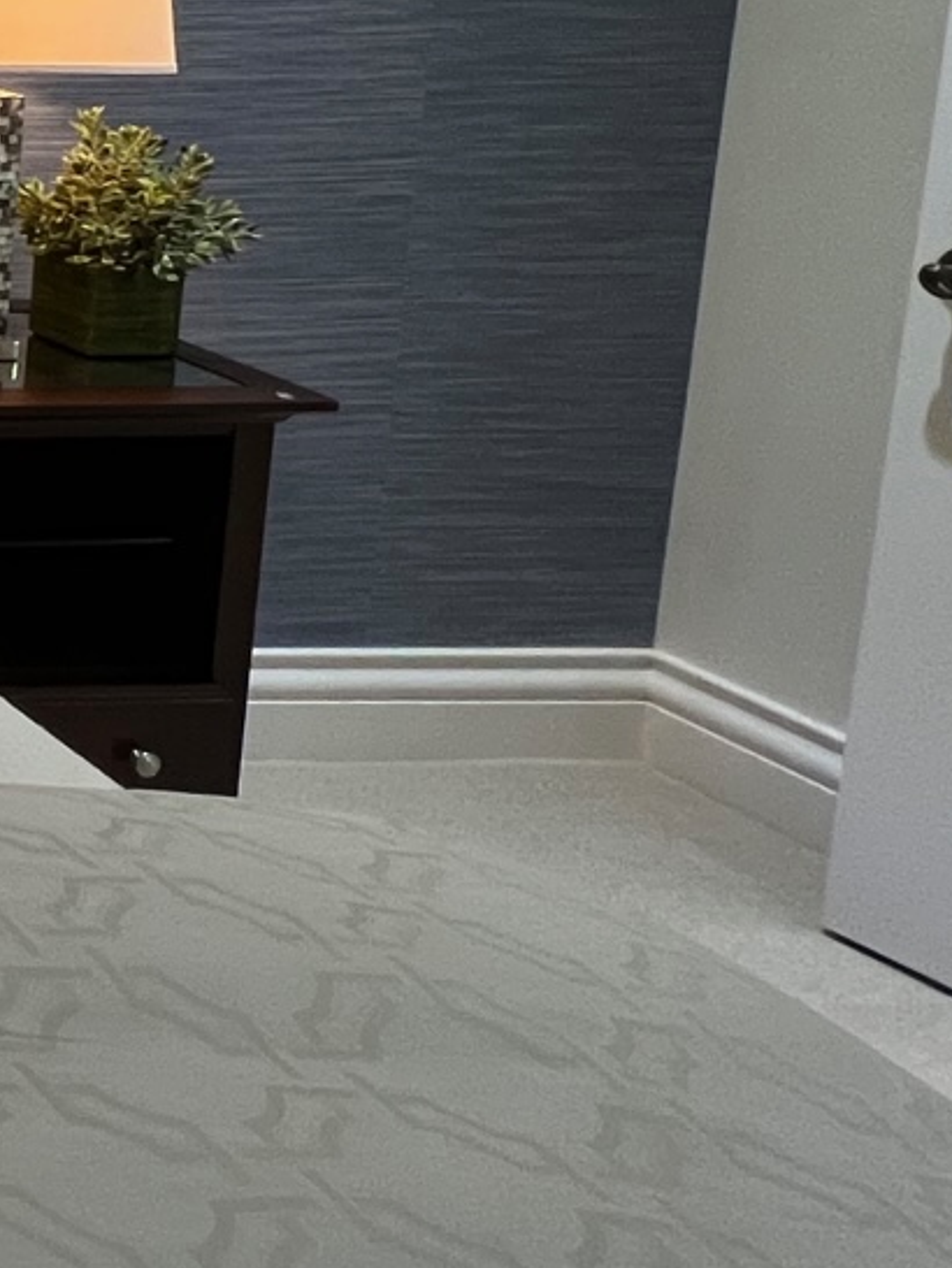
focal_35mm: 48
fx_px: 1759
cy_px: 23
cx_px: -1207
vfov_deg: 36.0
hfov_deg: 16.4
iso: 250
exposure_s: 1/60
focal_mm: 1.57
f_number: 1.8
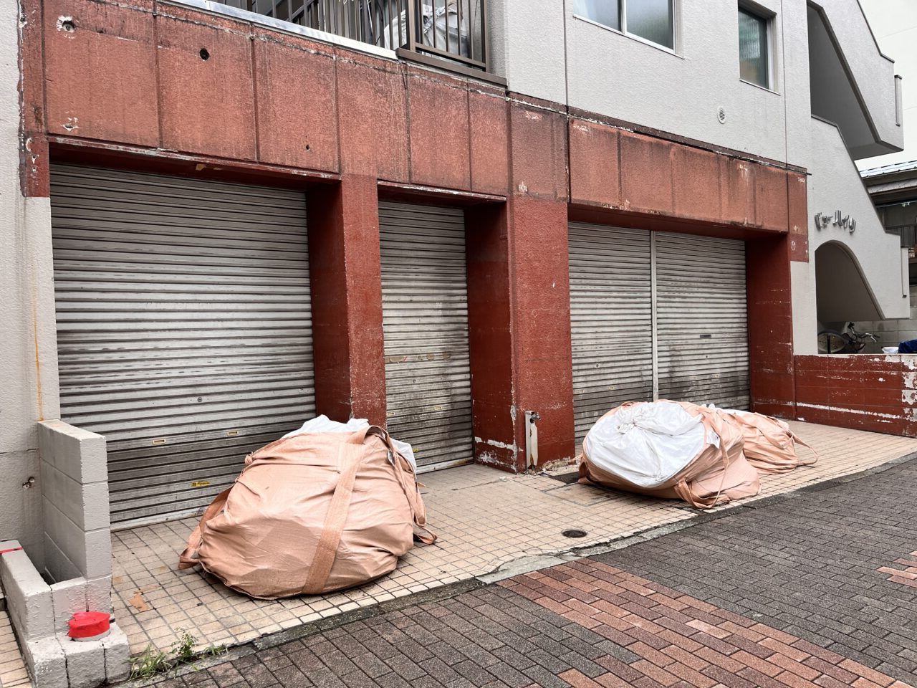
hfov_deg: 67.3
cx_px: 458
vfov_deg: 53.1
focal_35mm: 26
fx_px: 689
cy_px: 344
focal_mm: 5.1
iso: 50
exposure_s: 1/495
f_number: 1.6
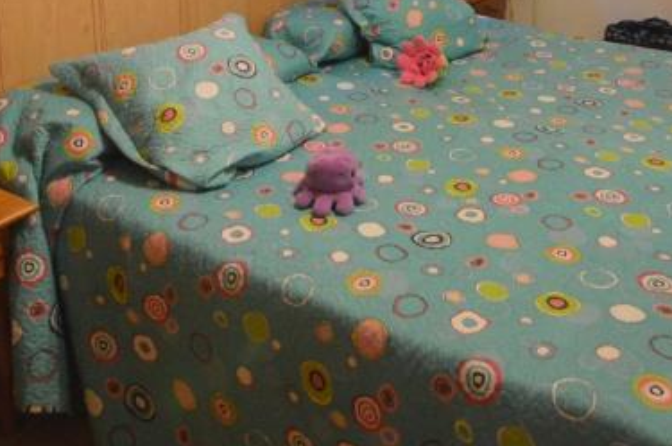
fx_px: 764
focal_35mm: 41
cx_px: 394
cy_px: -89
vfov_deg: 28.4
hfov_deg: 47.3
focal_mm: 10
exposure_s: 1/40
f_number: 4
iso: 3200
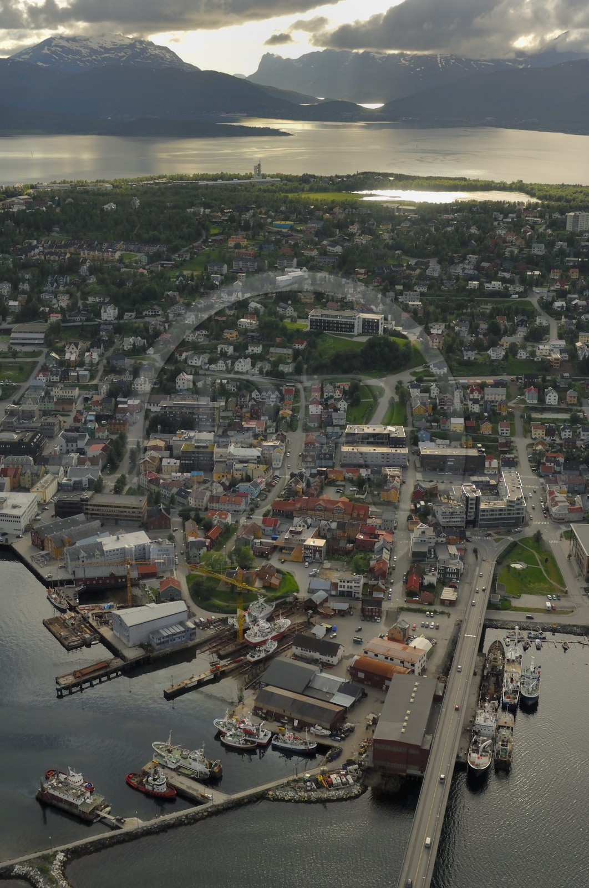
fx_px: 1034
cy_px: 444
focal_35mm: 42
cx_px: 294
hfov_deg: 31.8
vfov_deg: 46.5
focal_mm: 28
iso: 100
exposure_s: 1/800
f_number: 4
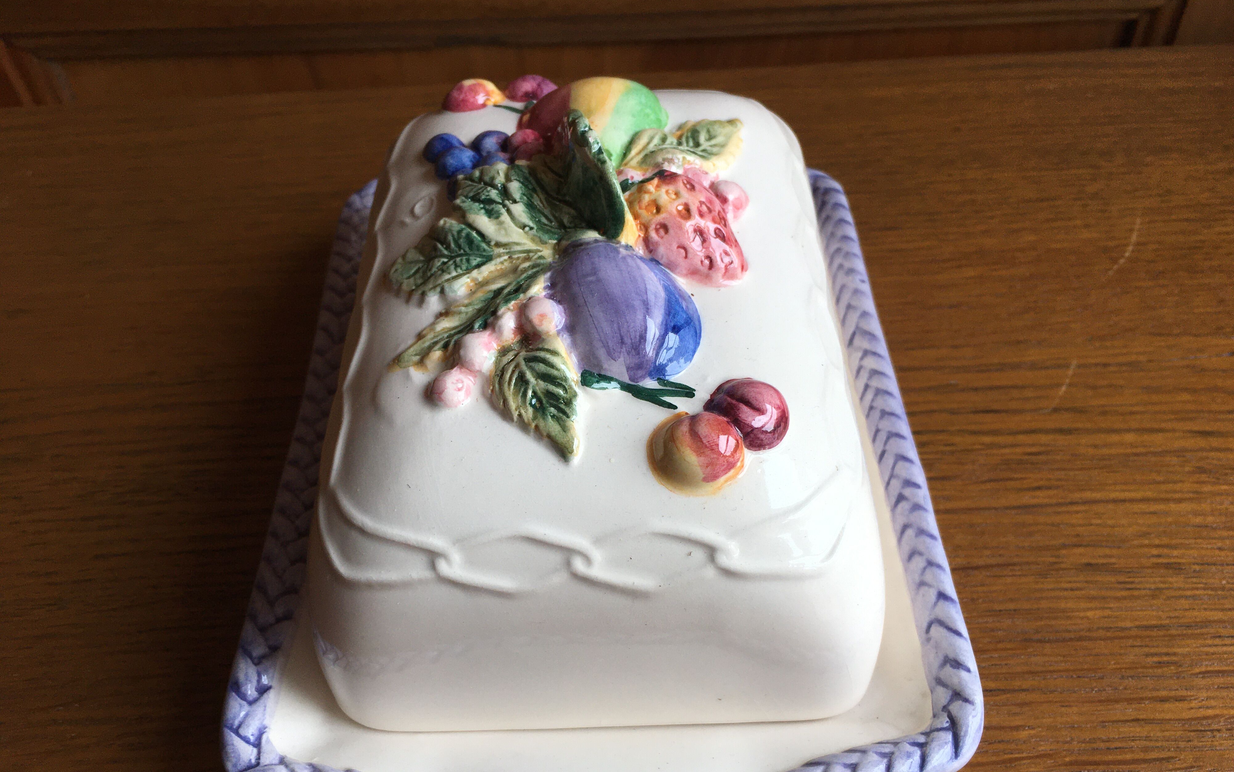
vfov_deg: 40.4
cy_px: 463
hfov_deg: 61.2
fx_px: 1043
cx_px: 622
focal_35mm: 31
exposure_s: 1/100
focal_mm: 4.15
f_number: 2.2
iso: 32
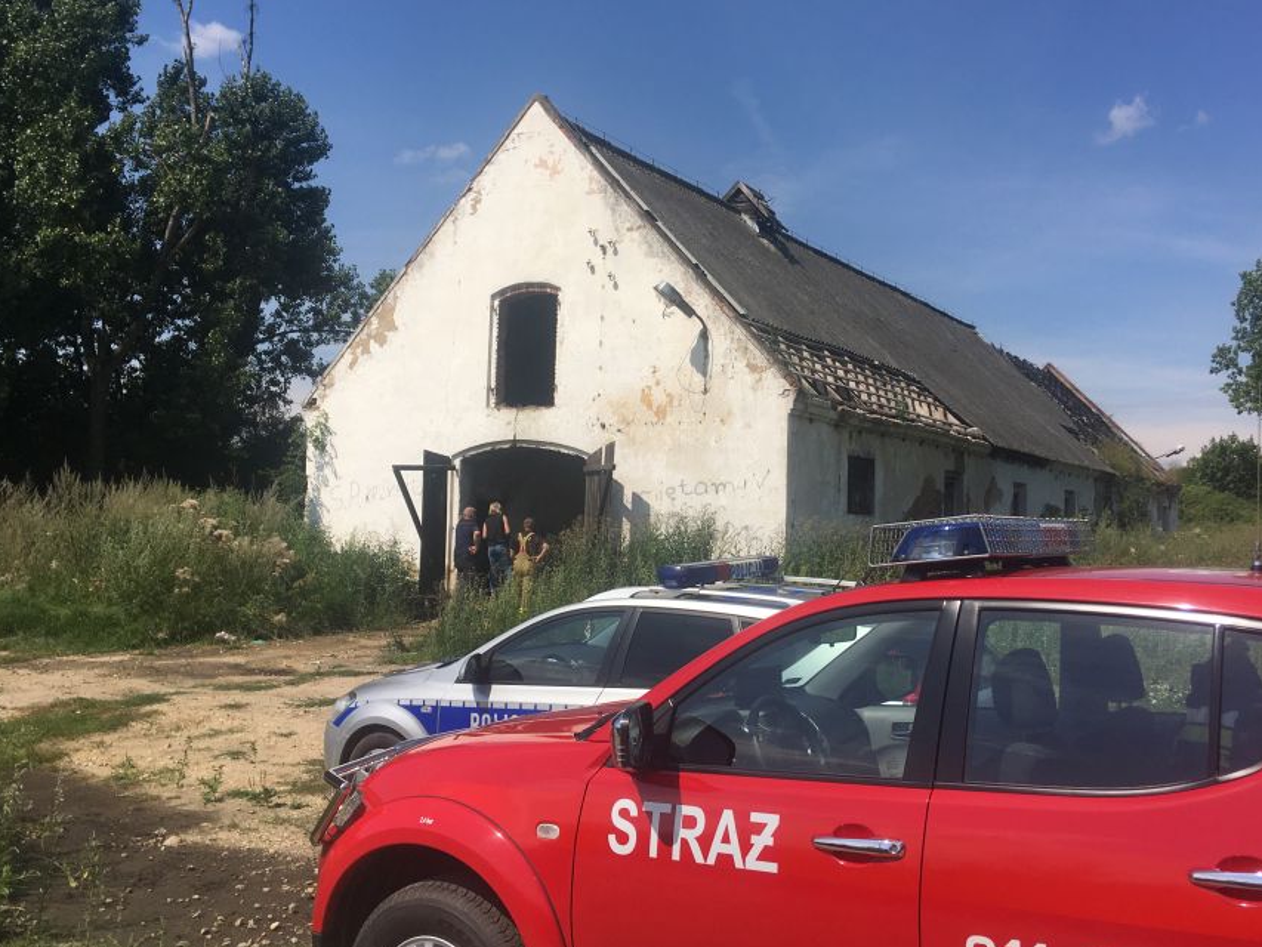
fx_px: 1240
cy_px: 447
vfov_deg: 41.8
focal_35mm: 34
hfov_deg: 53.8
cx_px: 707
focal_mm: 4.15
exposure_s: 1/2959
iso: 25
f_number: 2.2
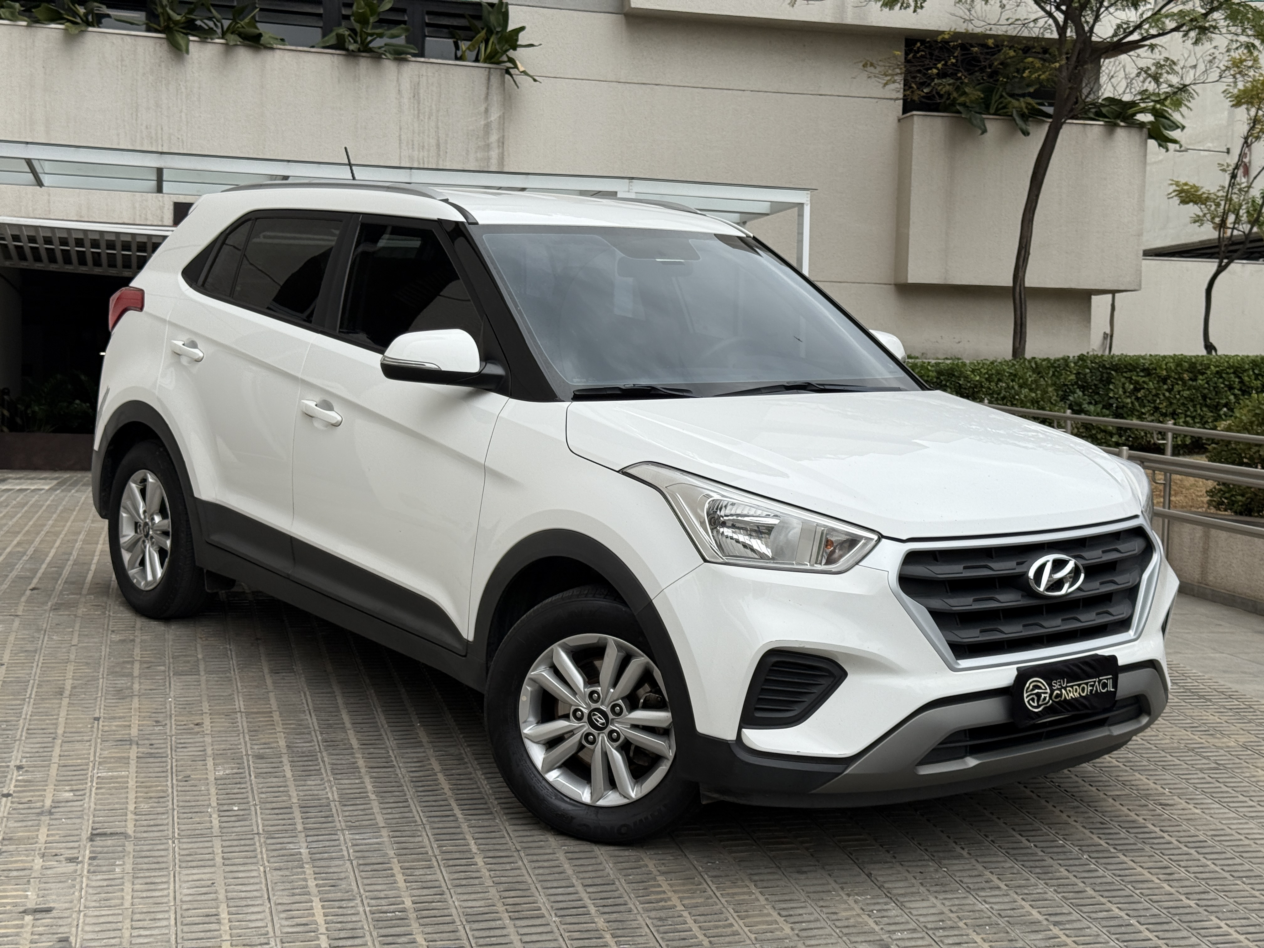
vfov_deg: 30.3
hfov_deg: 39.7
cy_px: 474
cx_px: 632
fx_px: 1753
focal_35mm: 48
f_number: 1.78
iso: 64
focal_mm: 6.76
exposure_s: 1/2273
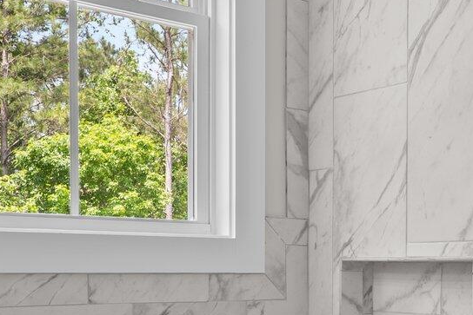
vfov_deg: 20.9
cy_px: 264
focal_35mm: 64
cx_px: 490
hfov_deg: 29.1
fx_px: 841
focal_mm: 17
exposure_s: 1/2.5
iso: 125
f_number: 6.3
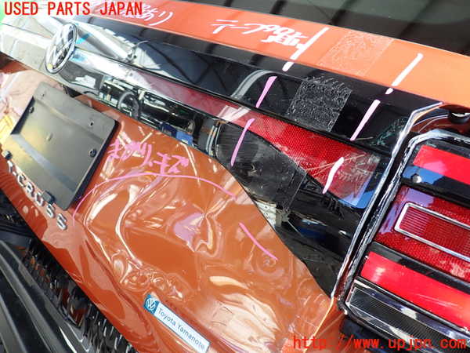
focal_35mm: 25
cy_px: 176
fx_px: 339
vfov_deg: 54.9
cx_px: 235
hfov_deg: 69.4
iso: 100
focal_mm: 4.5
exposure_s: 1/160
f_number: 2
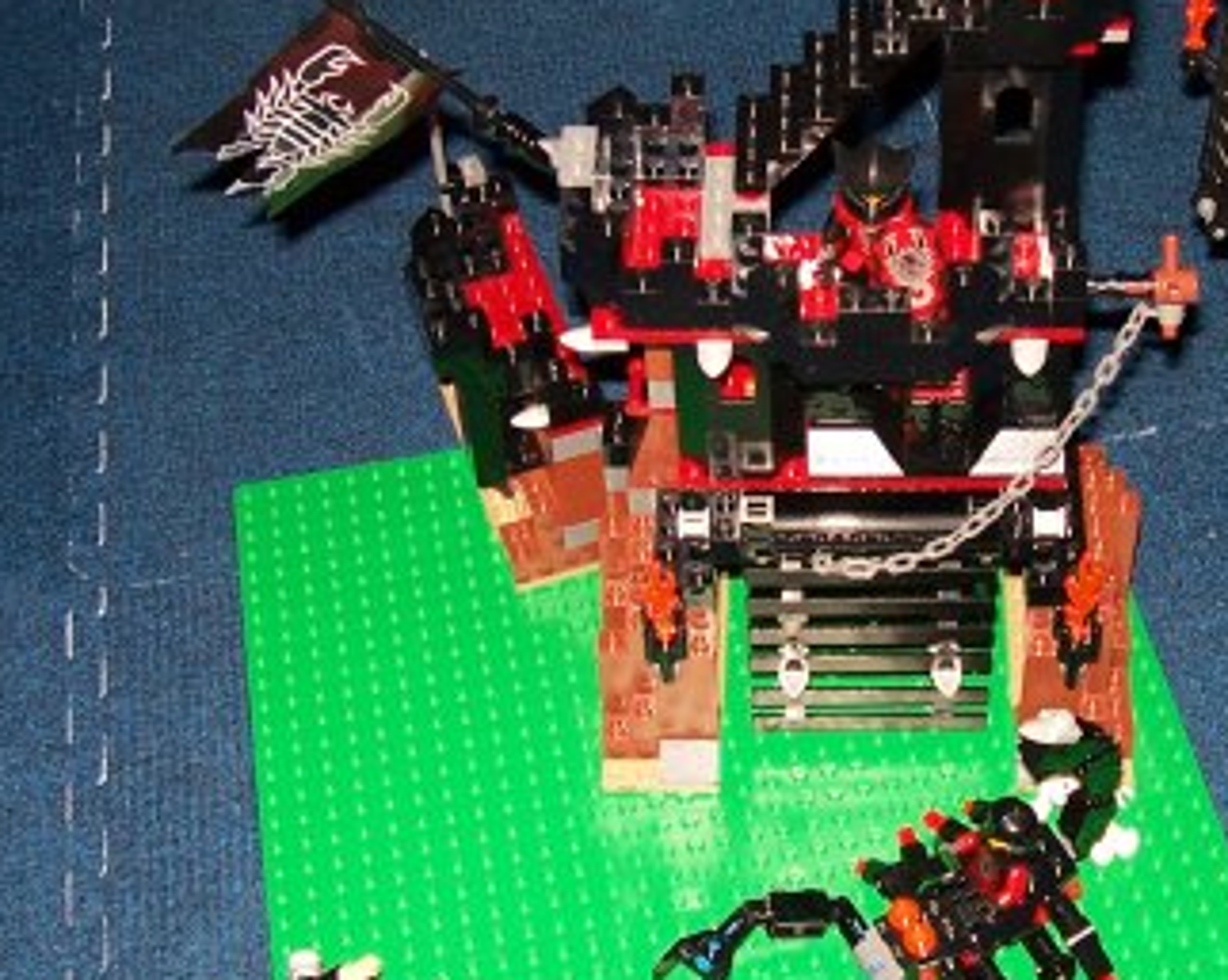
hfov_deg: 28.6
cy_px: 358
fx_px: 2397
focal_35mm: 66
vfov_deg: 23.0
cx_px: 759
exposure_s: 1/60
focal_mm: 5.6
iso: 80
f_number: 2.7
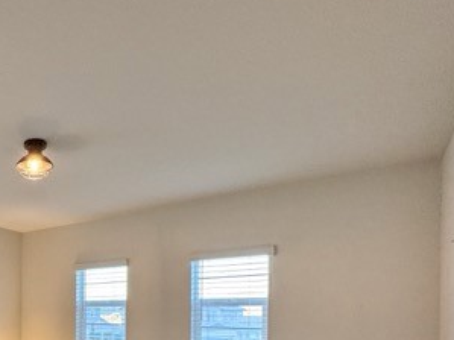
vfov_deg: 42.2
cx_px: 21
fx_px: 393
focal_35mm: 30
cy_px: 317
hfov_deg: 50.8
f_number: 2.2
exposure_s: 1/60
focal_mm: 2.22
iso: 200
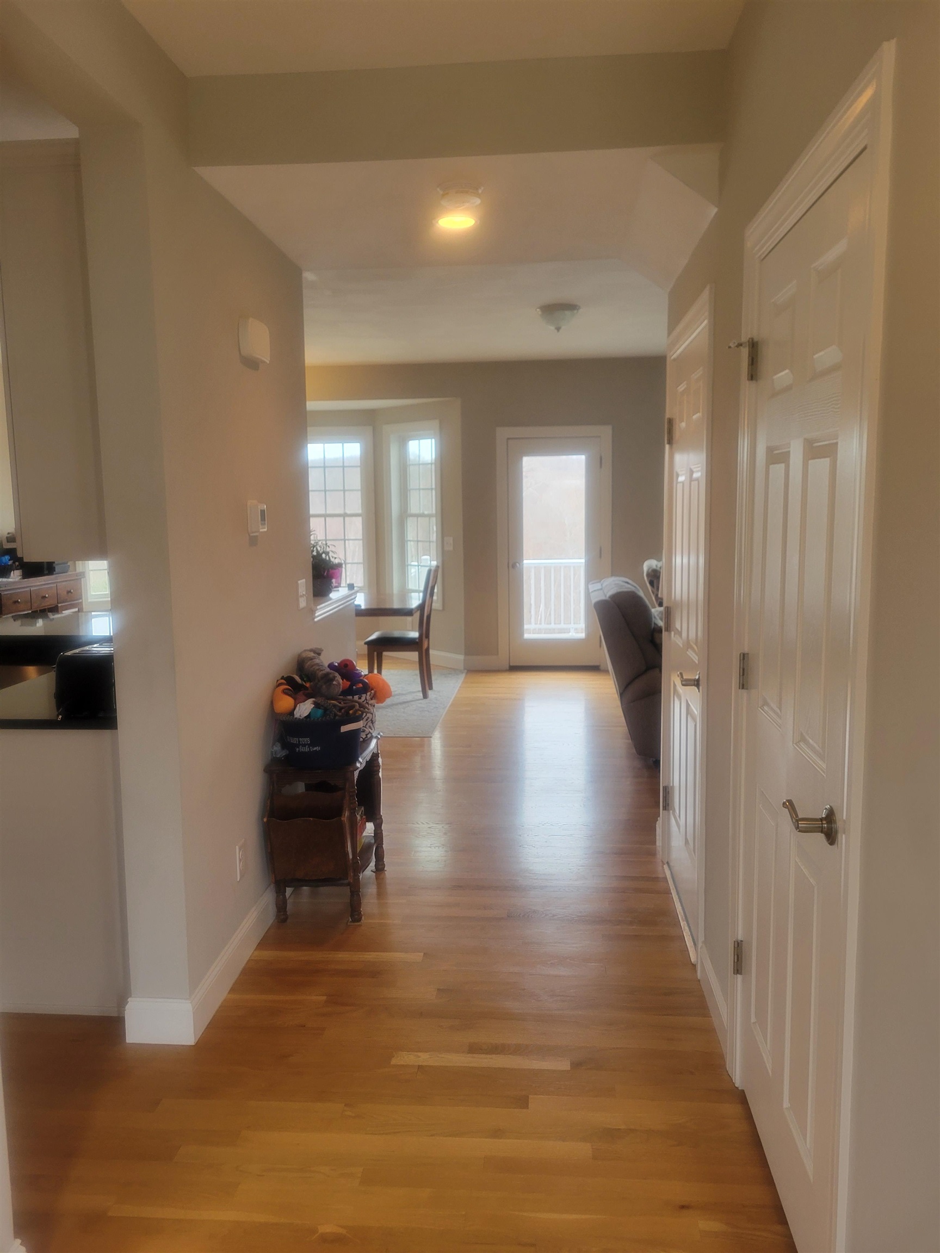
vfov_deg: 67.3
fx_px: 941
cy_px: 626
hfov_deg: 53.1
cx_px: 470
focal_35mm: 26
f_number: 1.8
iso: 100
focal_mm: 5.4
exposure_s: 1/120
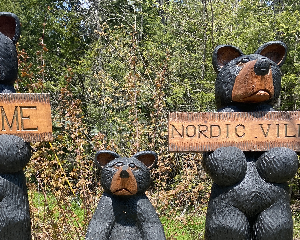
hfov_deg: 39.2
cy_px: 199
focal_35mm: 47
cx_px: 110
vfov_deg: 31.1
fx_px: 417
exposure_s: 1/1124
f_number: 1.8
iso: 32
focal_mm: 4.25
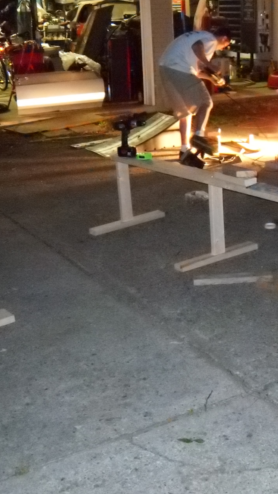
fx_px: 721
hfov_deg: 21.3
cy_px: 236
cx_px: 262
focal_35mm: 55
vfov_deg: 37.8
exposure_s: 1/45
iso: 1600
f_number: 2.8
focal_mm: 6.3
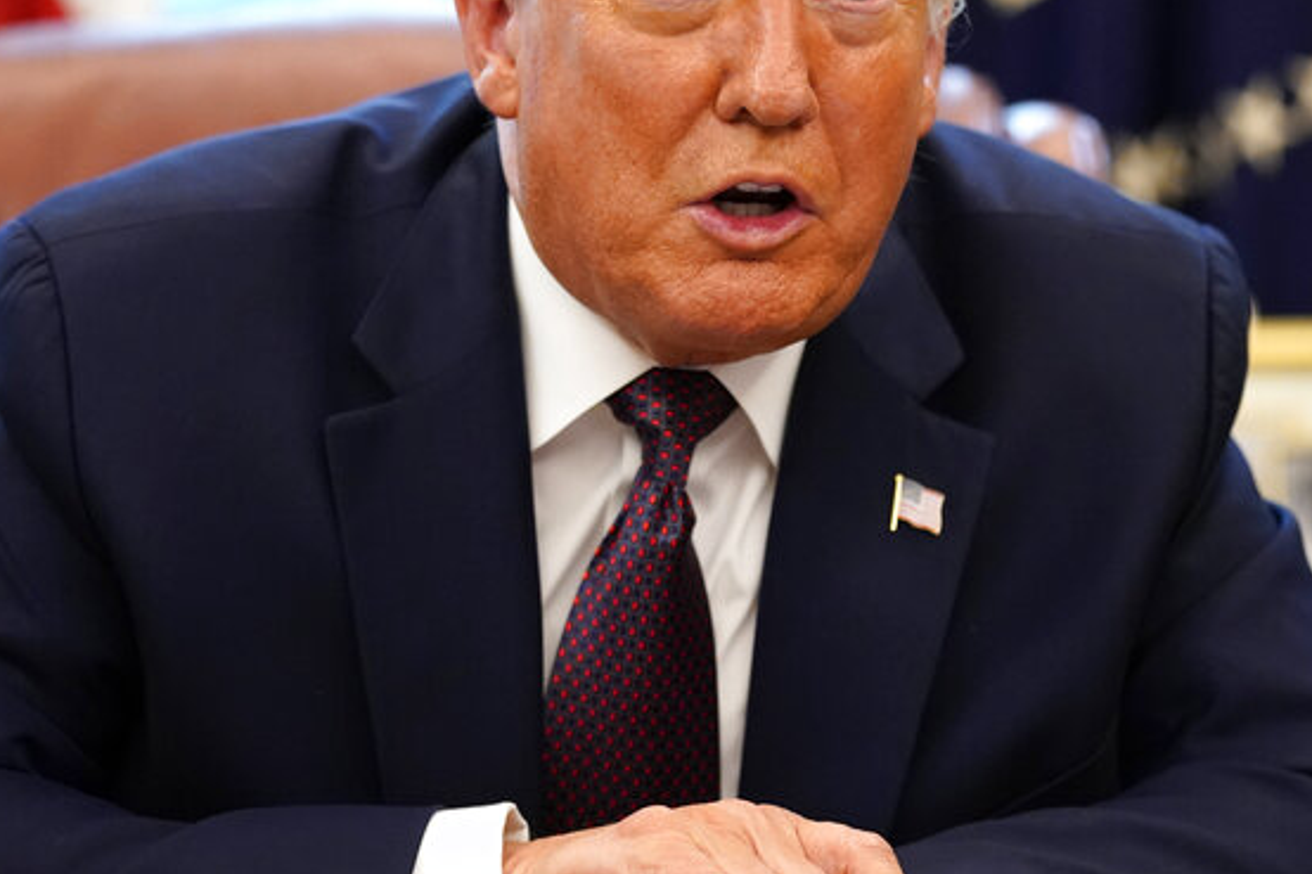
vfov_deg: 9.3
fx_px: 5392
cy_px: 328
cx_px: 765
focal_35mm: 148
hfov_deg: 13.9
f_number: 2.8
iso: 4000
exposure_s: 1/125
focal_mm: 80
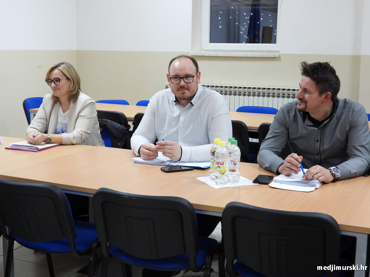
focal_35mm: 50
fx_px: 534
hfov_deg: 38.2
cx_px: 185
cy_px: 138
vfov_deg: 29.1
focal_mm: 9
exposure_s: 1/25
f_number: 3.2
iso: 400
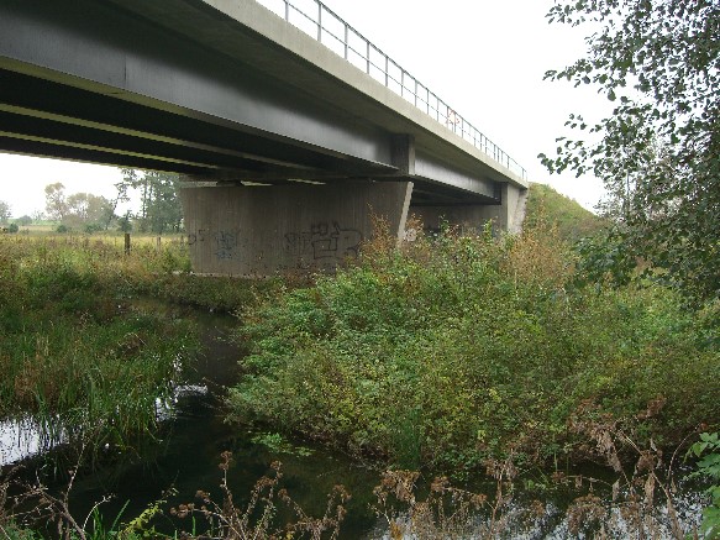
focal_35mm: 38
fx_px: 790
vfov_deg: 37.7
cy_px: 270
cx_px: 360
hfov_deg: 49.0
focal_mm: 7.9
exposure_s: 1/60
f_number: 2.8
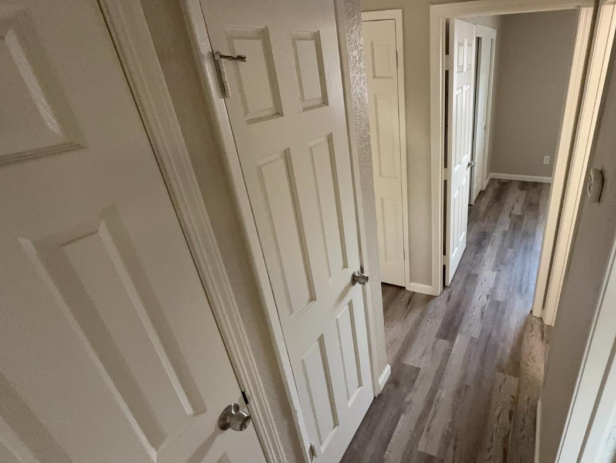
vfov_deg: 66.0
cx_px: 405
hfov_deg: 79.3
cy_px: 231
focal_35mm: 20
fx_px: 356
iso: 320
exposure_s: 1/60
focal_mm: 2.22
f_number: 2.2
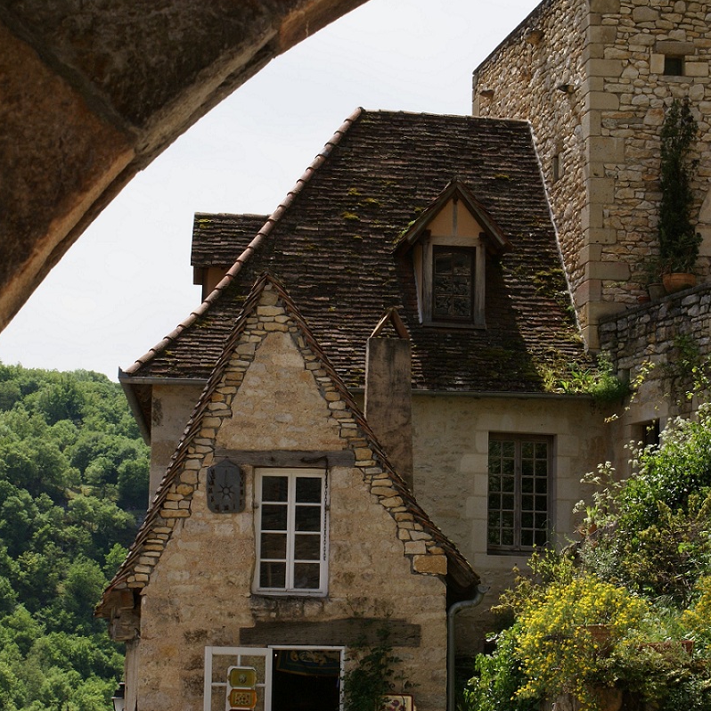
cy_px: 355
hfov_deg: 18.1
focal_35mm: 96
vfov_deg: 18.1
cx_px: 339
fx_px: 2231
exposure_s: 1/160
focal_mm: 50
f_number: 13
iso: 100
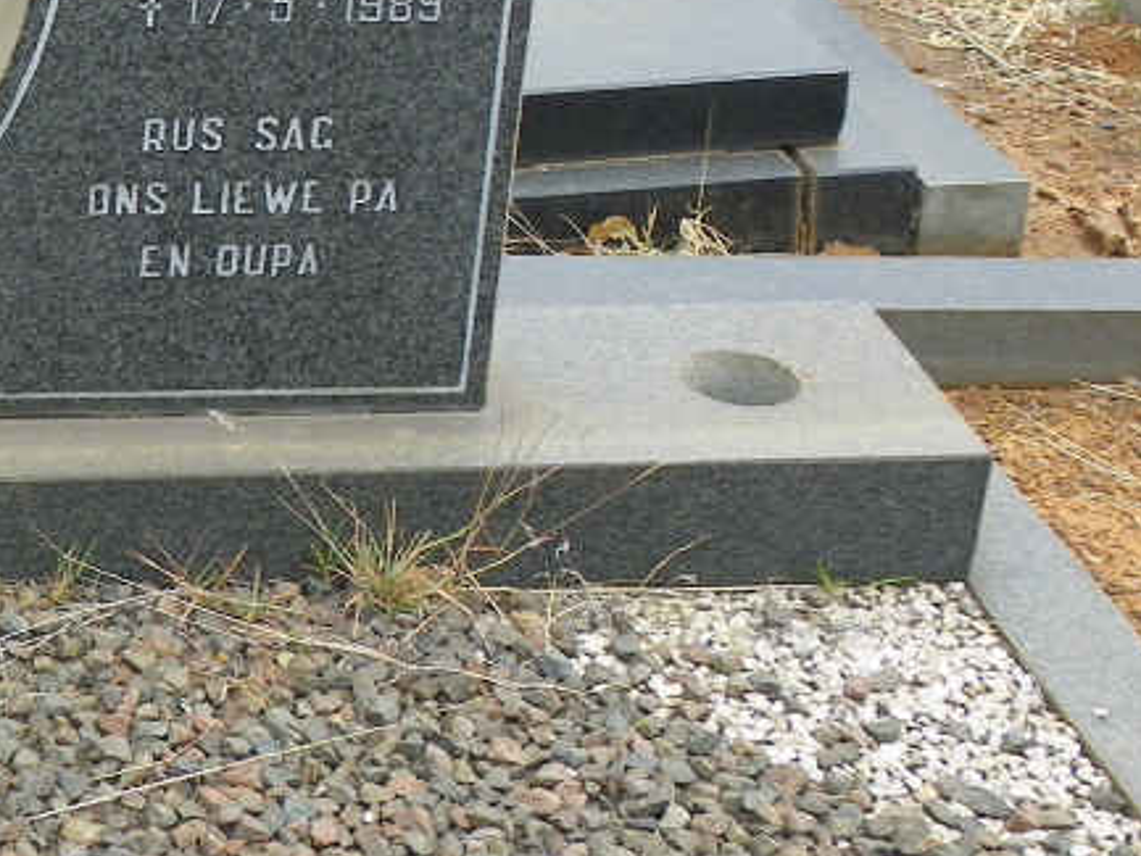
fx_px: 3561
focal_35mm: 108
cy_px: 71
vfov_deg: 13.6
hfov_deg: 17.0
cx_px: -406
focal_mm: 6.9
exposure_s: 1/250
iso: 64
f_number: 4
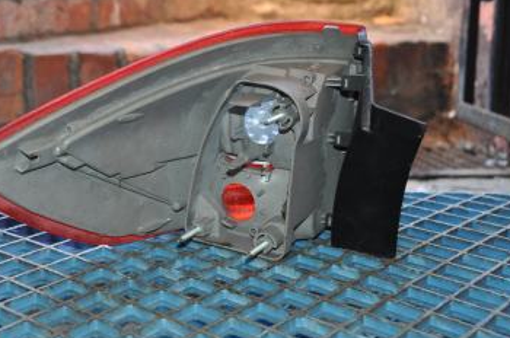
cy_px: 121
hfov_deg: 33.2
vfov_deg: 22.5
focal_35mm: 60
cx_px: 170
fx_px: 848
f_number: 4
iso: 800
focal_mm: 28
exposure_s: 1/60
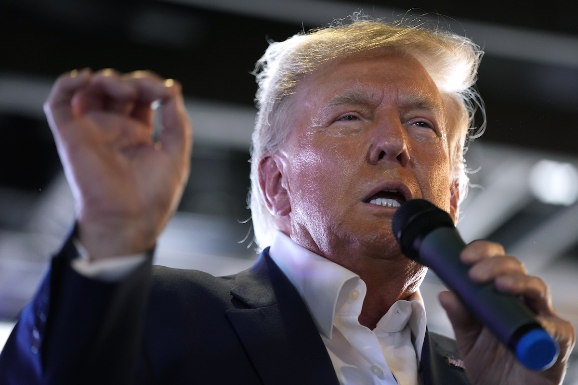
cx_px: 289
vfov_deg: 7.8
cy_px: 192
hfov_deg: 11.7
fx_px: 2826
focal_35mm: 176
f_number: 2.8
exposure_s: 1/200
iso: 3200
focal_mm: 176
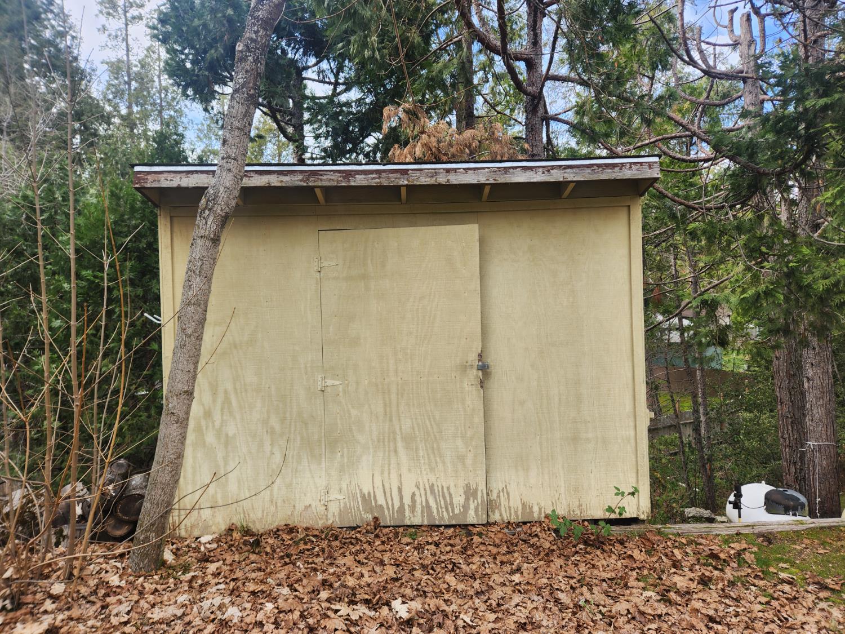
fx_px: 561
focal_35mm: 23
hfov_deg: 73.9
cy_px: 317
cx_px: 422
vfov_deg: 58.9
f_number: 1.8
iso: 20
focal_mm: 5.4
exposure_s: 1/267
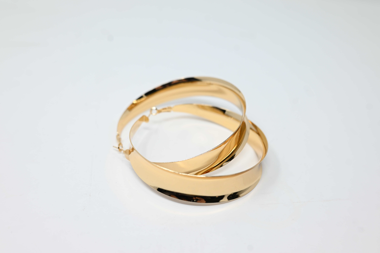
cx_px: 190
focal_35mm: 40
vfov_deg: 33.4
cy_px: 126
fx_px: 422
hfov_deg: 48.4
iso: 125
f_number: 4.5
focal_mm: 40
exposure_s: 1/60
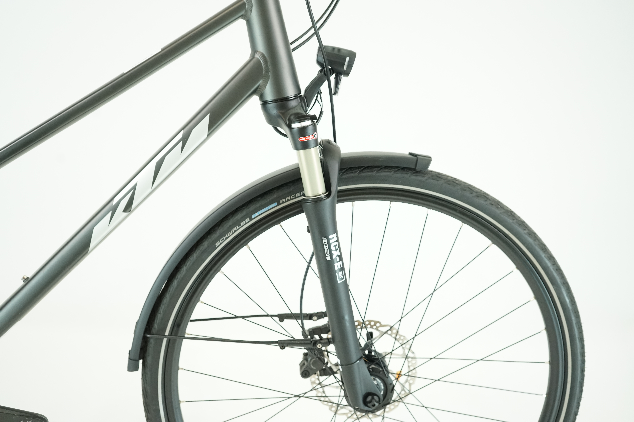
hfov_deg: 50.7
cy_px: 211
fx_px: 669
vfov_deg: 35.1
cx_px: 317
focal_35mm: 38
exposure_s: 1/200
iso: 2500
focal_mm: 38
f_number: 5
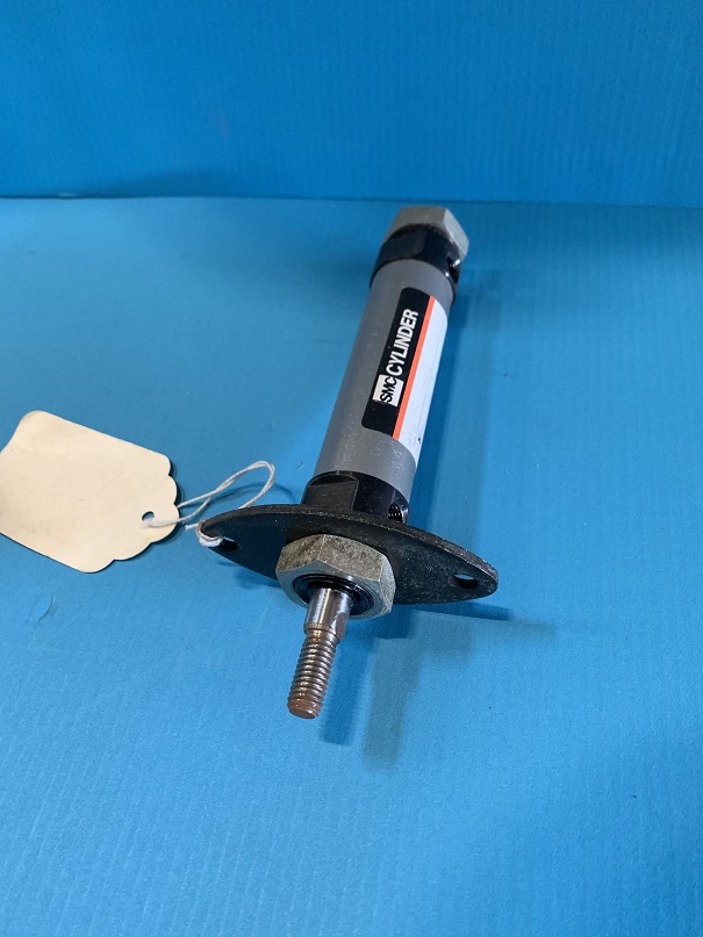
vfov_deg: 67.3
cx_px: 352
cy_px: 468
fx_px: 704
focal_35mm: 26
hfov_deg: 53.1
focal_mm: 4.25
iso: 400
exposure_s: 1/43
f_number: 1.8
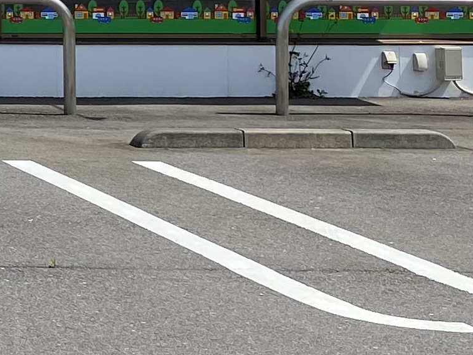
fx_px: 1900
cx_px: -595
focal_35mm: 139
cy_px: -99
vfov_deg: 10.5
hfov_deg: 12.0
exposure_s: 1/3125
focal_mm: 4.25
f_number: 1.8
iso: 32
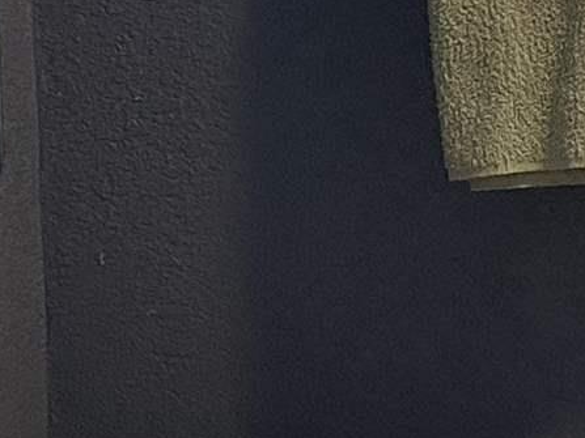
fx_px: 2788
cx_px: 1351
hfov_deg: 10.5
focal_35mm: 165
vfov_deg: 9.0
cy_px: 35
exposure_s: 1/60
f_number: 1.78
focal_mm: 6.86
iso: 160
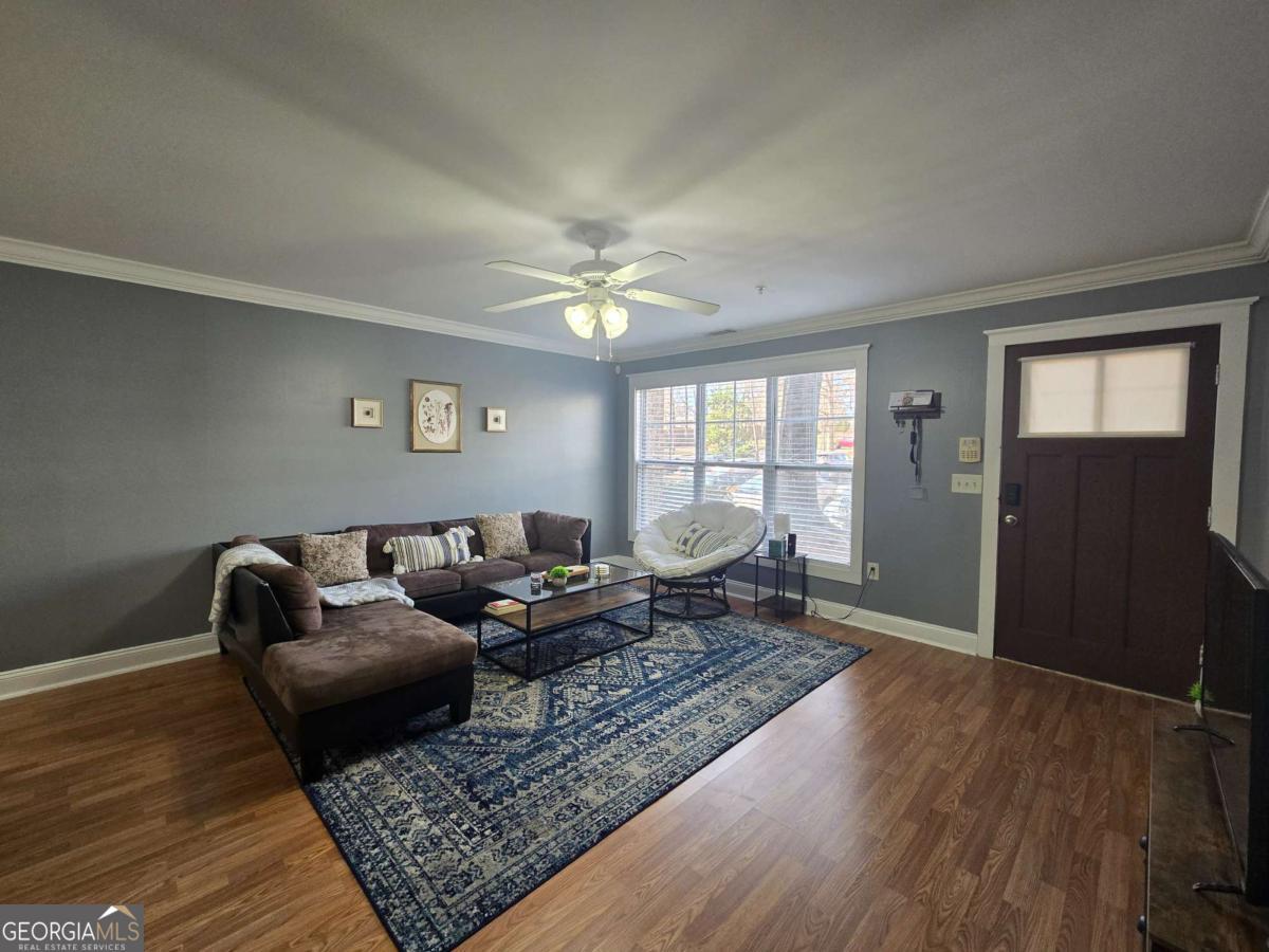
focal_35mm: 13
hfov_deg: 106.2
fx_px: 477
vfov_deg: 89.9
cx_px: 634
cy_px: 476
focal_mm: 2.2
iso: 125
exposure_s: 1/60
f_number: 2.2
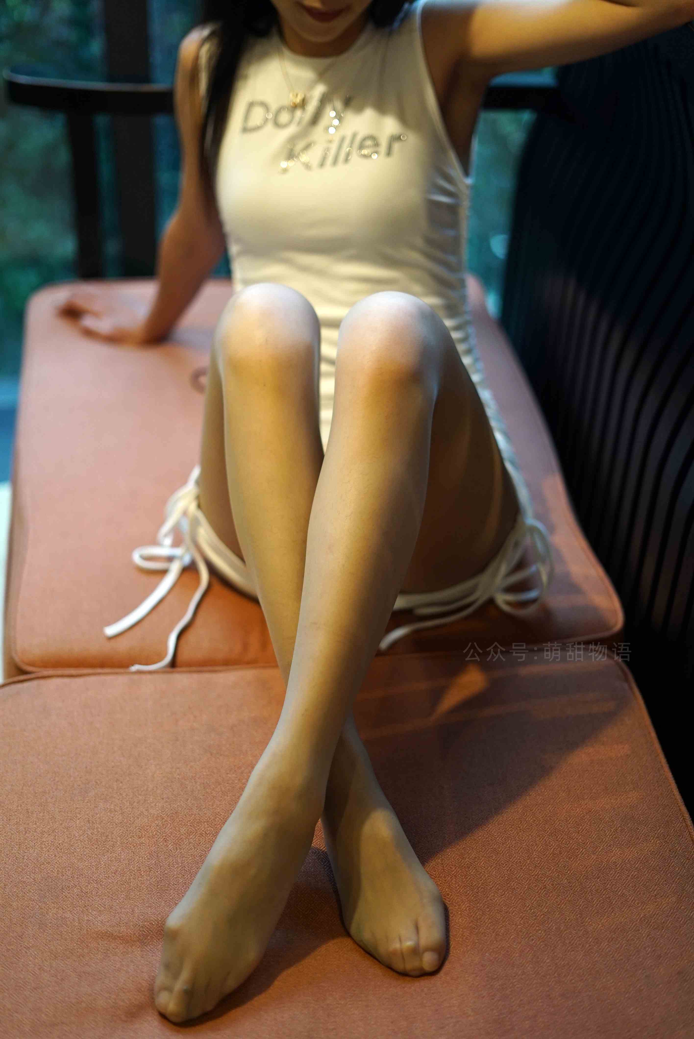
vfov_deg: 39.6
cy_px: 520
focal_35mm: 50
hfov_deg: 27.0
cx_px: 347
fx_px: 1444
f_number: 1.8
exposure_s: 1/200
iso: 1000
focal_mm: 50
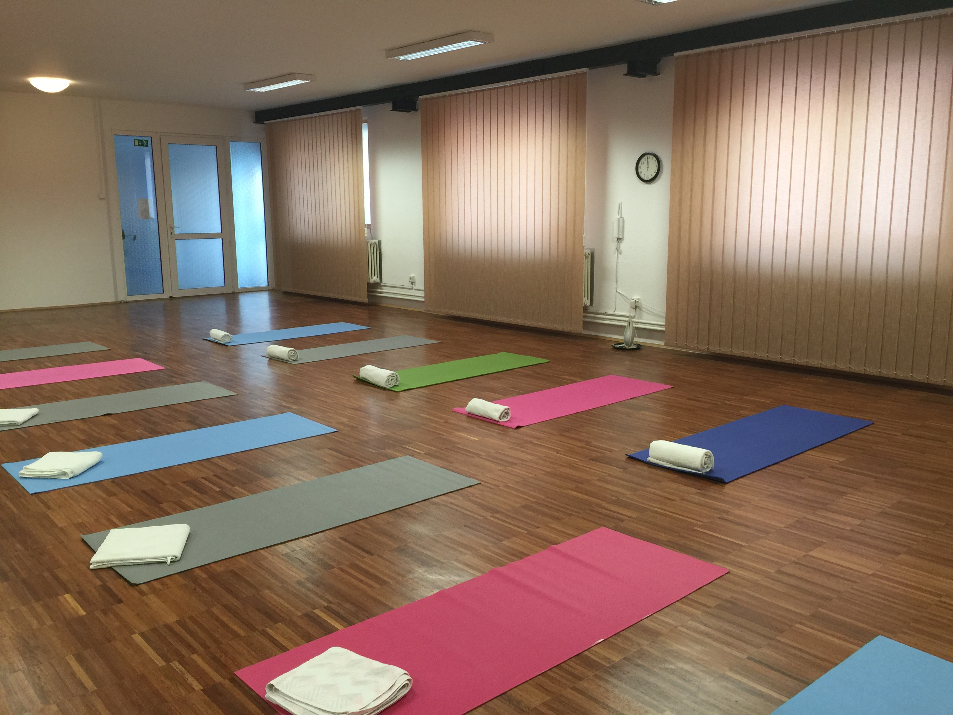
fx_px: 798
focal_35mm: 29
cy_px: 358
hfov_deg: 61.7
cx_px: 476
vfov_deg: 48.2
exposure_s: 1/17
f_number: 2.2
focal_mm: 4.15
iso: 50
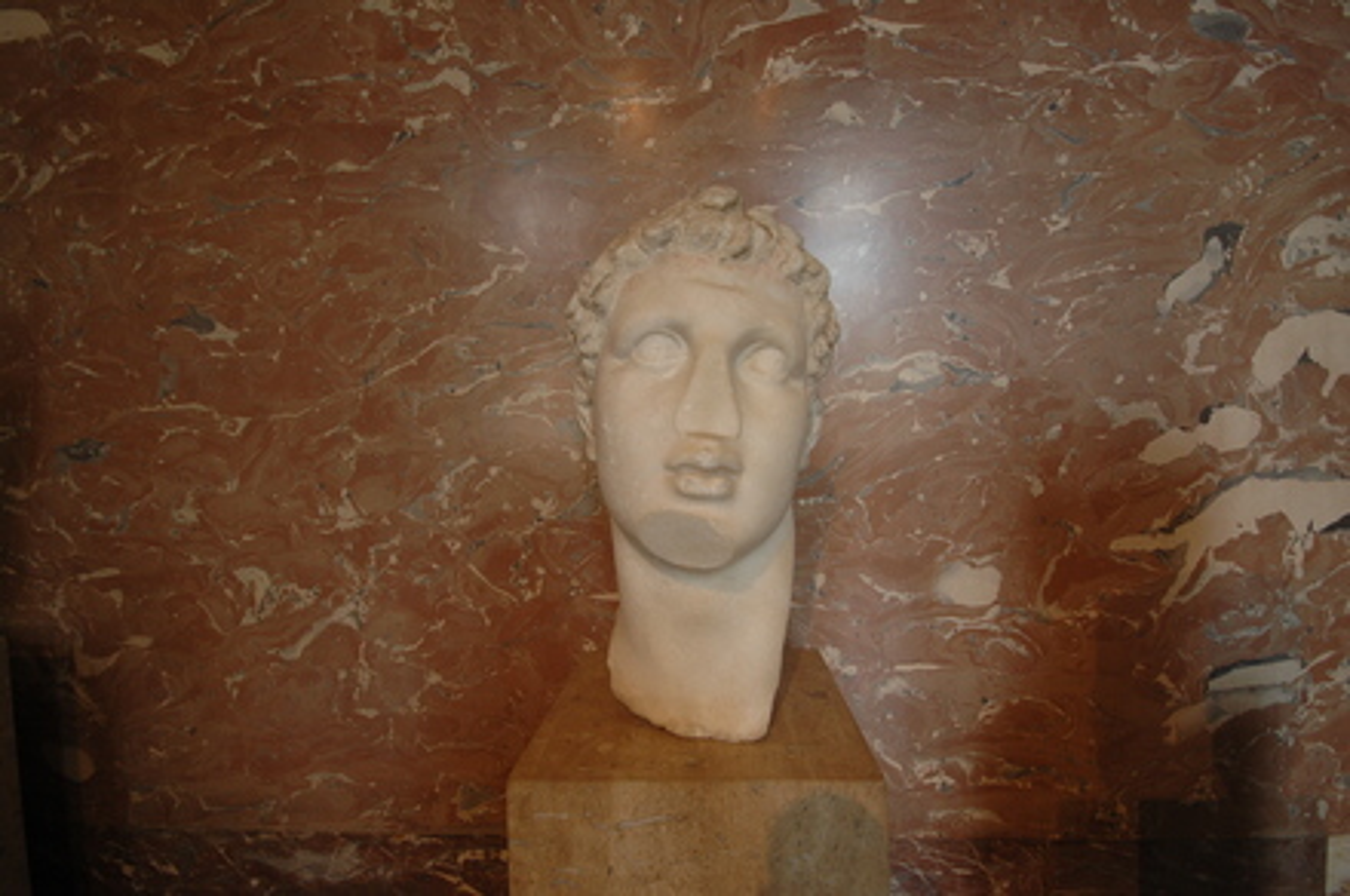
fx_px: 562
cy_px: 448
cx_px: 675
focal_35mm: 15
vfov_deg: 77.1
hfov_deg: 100.5
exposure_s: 1/40
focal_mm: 10
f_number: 4
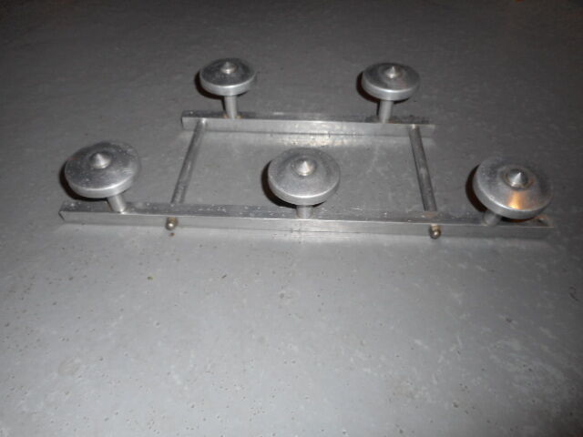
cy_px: 218
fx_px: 421
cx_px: 292
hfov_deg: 69.4
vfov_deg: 54.9
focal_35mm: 25
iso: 80
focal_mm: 4.5
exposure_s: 1/25
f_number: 3.7
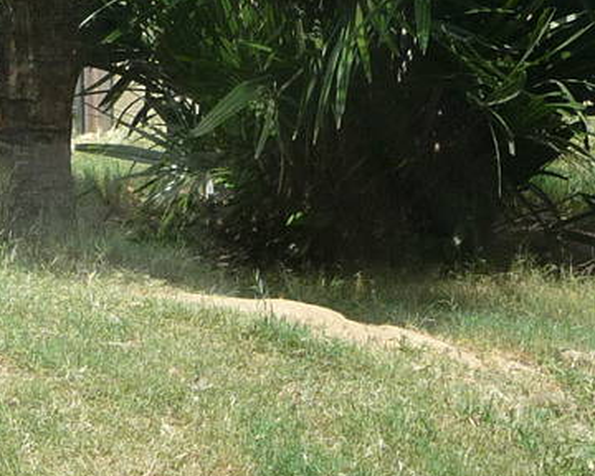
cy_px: 497
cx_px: 147
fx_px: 2448
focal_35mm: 139
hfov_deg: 13.8
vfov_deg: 11.0
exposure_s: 1/500
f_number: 3.5
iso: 125
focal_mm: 5.3
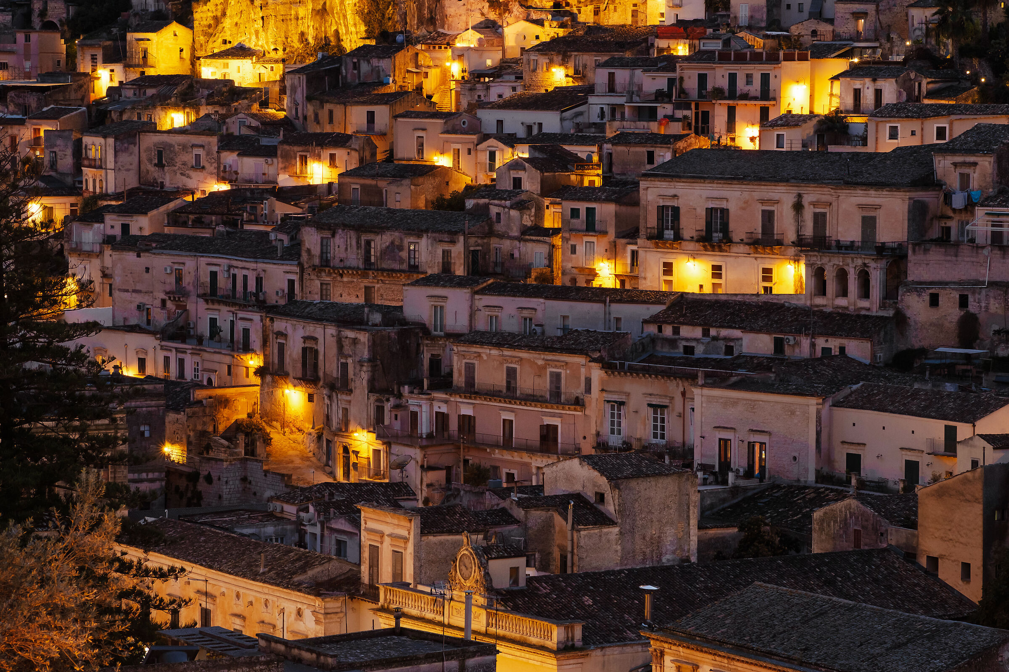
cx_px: 504
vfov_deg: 10.7
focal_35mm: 128
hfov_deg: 16.0
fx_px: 3587
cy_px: 336
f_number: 5
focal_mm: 85
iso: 1600
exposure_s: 1/4
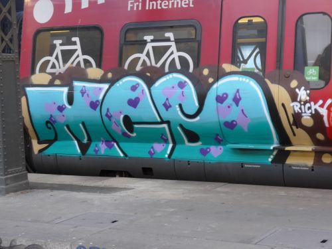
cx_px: 166
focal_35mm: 80
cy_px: 124
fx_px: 767
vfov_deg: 18.4
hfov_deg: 24.4
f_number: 4.4
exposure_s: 1/8
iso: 400
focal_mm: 16
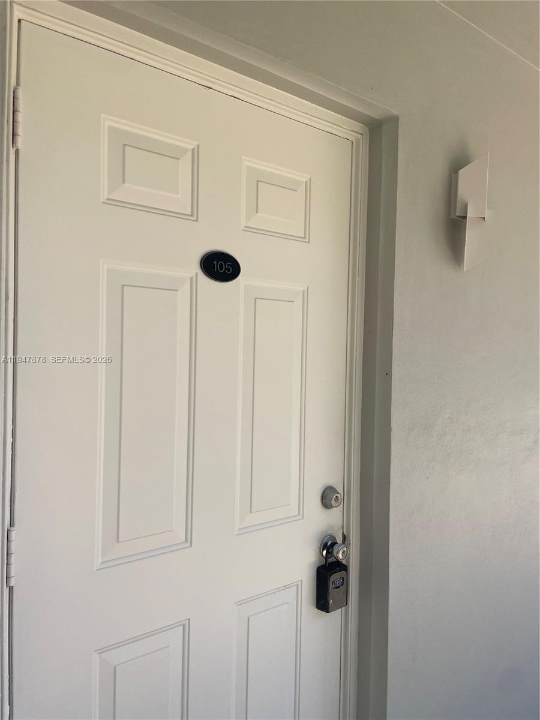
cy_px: 360
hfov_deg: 53.1
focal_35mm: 26
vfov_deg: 67.3
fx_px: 541
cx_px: 270
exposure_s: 1/1511
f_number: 1.6
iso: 32
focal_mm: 4.2
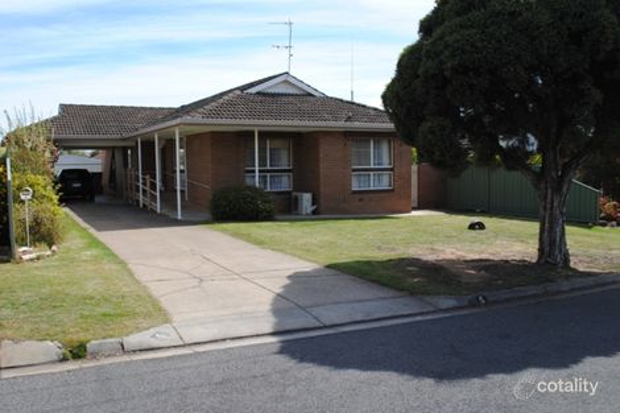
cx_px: 310
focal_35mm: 33
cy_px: 206
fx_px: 568
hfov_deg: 57.2
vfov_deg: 39.9
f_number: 7.1
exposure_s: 1/200
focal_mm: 22
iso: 100
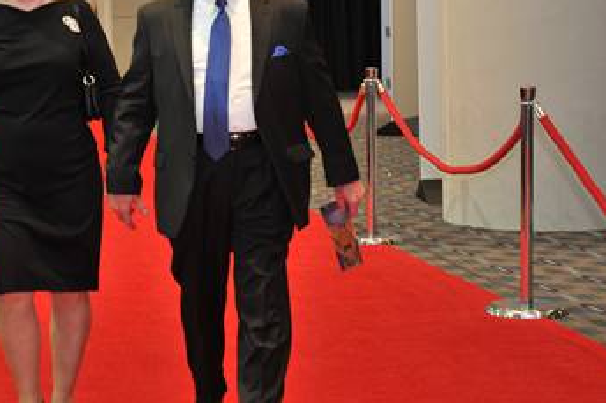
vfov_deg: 12.2
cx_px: 152
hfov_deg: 18.2
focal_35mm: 112
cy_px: 109
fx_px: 1884
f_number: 4.5
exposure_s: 1/125
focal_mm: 70
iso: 1600
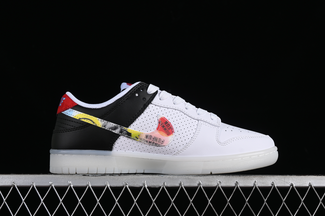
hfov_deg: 27.0
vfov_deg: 18.2
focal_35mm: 75
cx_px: 162
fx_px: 677
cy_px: 108
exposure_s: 1/80
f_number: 8
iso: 160
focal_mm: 50
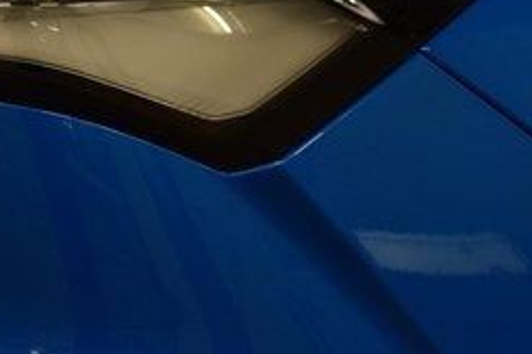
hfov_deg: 10.0
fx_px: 3013
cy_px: -51
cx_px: -59
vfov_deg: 6.7
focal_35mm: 204
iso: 1250
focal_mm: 52
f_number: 8
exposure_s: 1/60
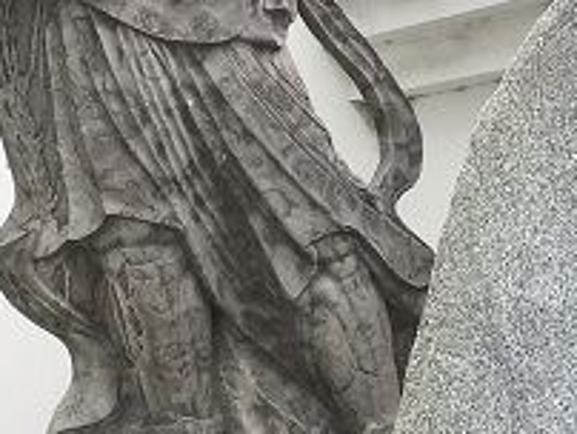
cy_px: 505
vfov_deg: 17.1
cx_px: 640
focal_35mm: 83
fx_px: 1385
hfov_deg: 22.2
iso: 20
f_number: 1.8
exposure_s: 1/386
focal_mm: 3.99
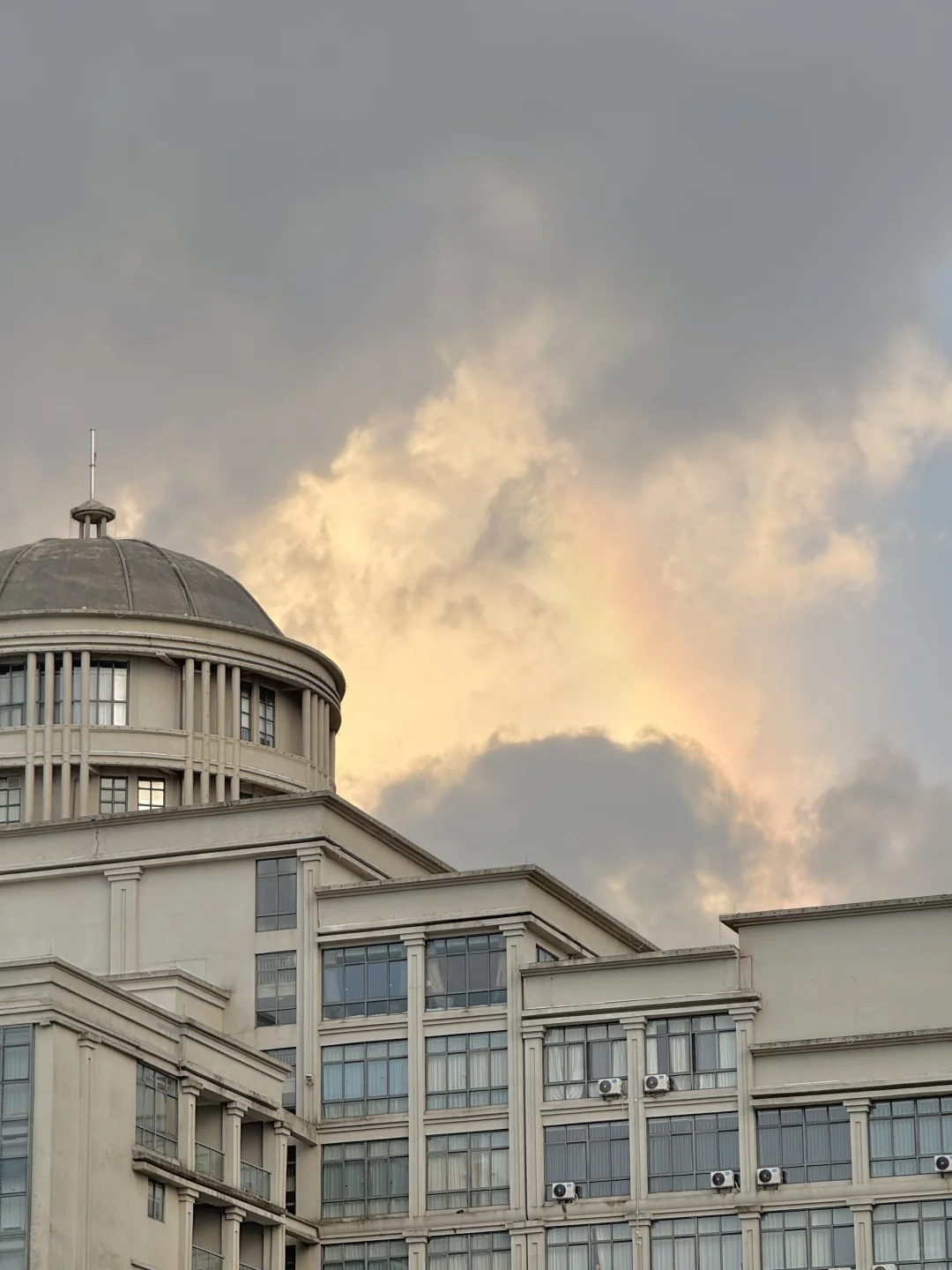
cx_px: 476
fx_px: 4400
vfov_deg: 16.4
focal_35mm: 120
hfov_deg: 12.3
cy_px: 635
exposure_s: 1/258
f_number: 2.8
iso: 50
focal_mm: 15.66
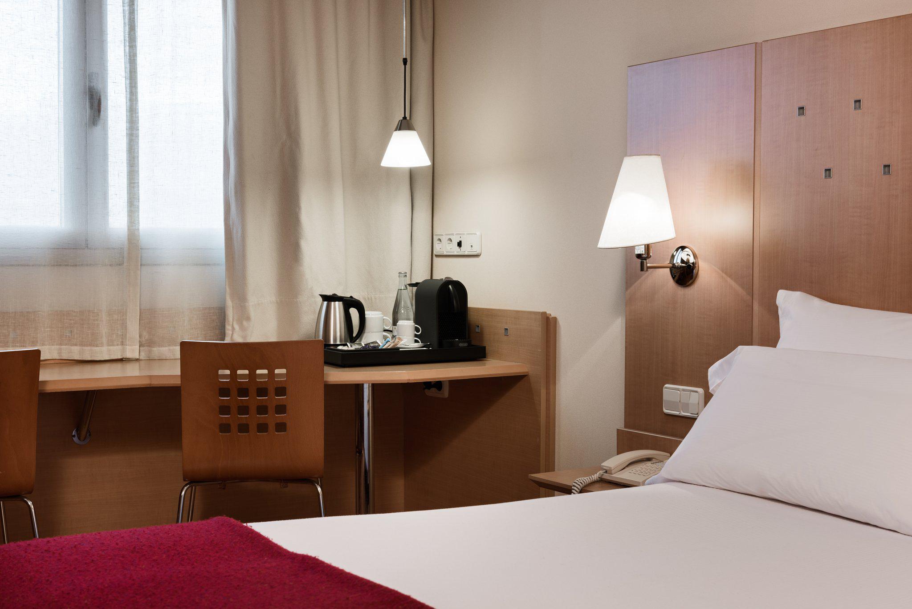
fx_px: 1267
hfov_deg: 39.6
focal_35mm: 50
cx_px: 456
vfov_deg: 27.0
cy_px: 304
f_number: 10
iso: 64
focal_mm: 50
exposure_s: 1/3
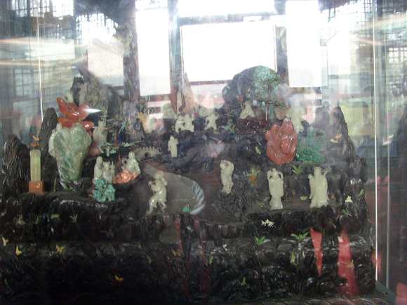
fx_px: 423
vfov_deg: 39.7
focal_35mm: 36
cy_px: 152
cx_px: 204
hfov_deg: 51.4
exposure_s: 1/10
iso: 200
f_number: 3.5
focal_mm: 6
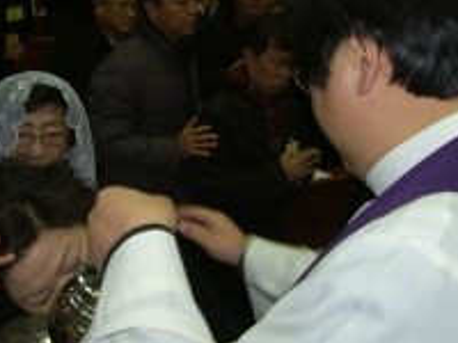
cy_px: 188
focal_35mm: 49
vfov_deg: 29.7
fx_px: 648
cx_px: 144
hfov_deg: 38.4
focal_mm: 7.4
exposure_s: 1/30
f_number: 2.2
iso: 50
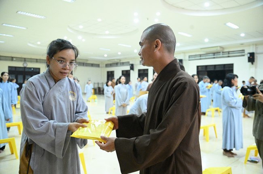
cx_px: 132
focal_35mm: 30
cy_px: 87
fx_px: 219
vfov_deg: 43.5
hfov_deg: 62.0
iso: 20000
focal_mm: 30
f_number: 4
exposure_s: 1/250
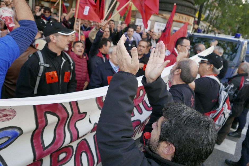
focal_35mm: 24
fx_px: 166
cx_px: 124
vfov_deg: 53.2
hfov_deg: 73.7
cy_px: 83
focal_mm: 10.9
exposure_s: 1/1300
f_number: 1.7
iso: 400
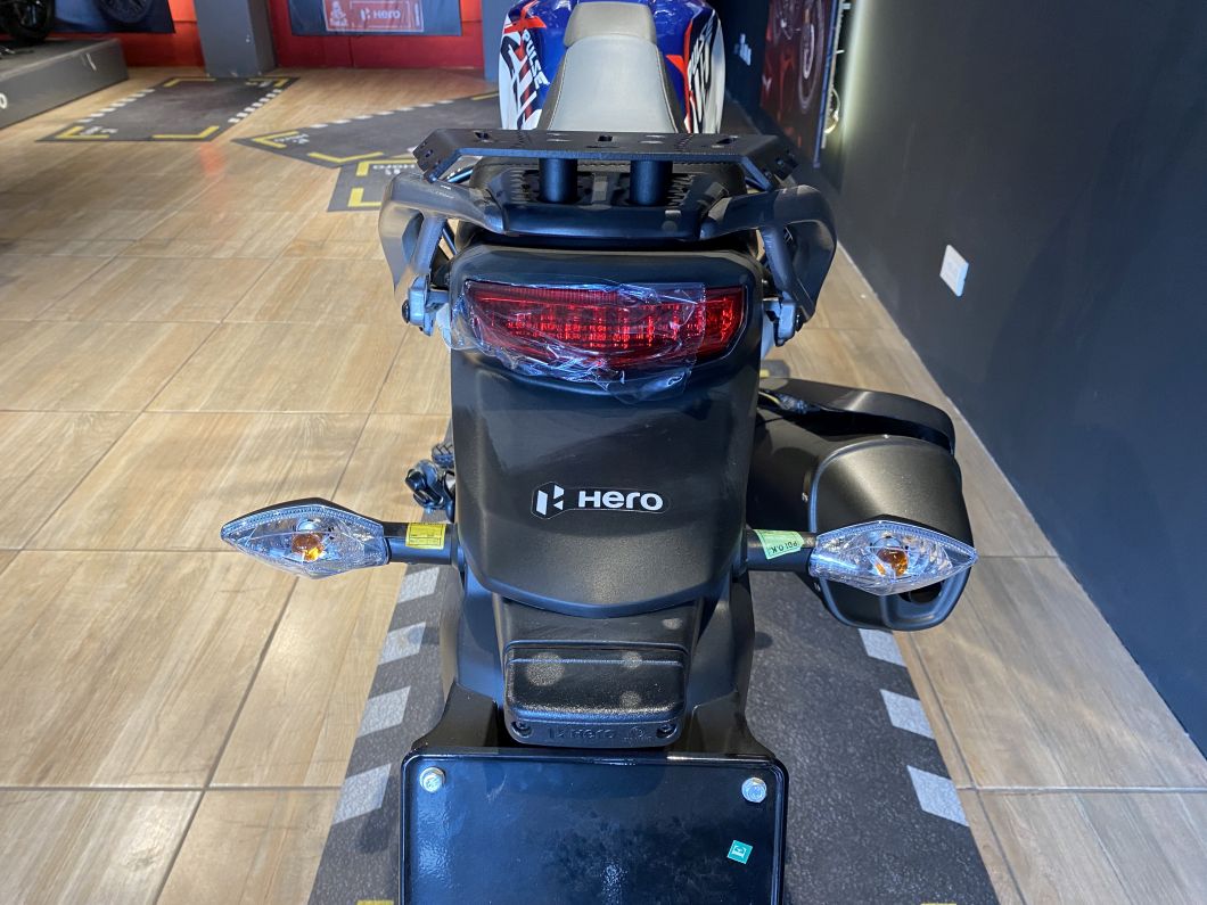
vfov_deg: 53.1
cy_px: 452
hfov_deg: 67.3
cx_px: 604
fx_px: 907
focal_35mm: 26
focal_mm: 4.25
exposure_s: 1/50
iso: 100
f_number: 1.8
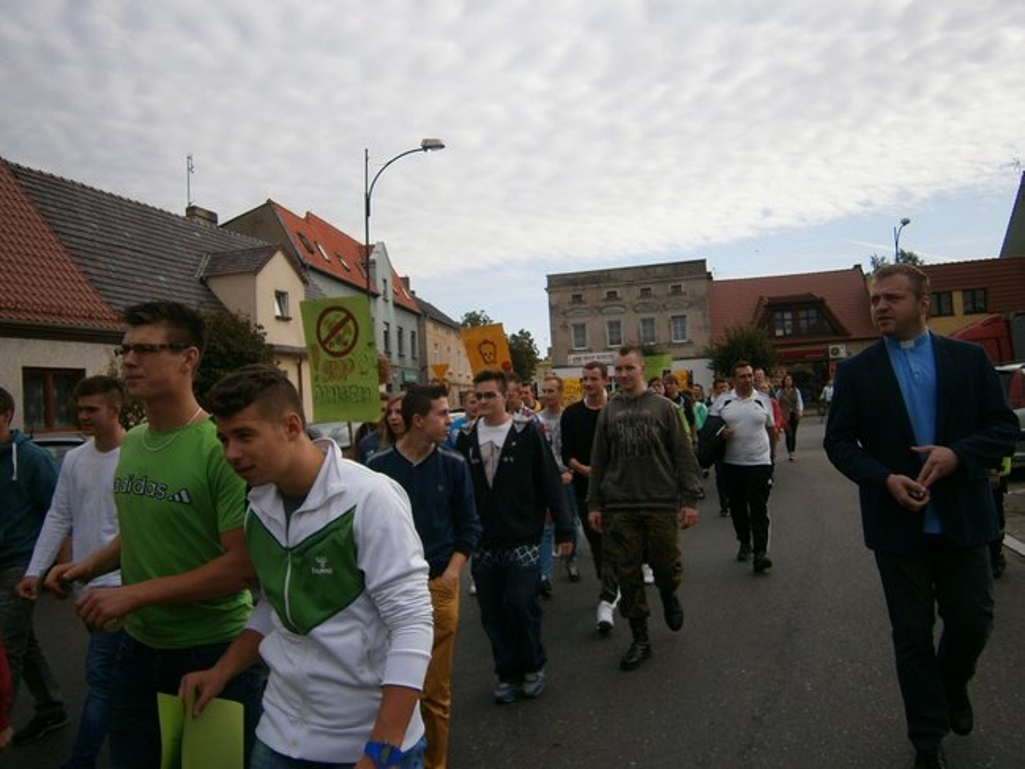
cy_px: 384
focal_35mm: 26
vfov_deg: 53.1
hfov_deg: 67.3
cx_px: 512
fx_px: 770
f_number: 2.8
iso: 80
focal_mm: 4.7
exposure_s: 1/1250
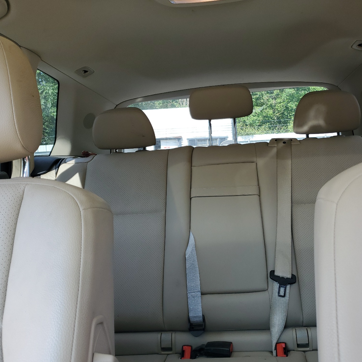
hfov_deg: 52.3
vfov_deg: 52.5
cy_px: 182
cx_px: 212
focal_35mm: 31
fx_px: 367
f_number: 1.5
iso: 50
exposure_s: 1/263
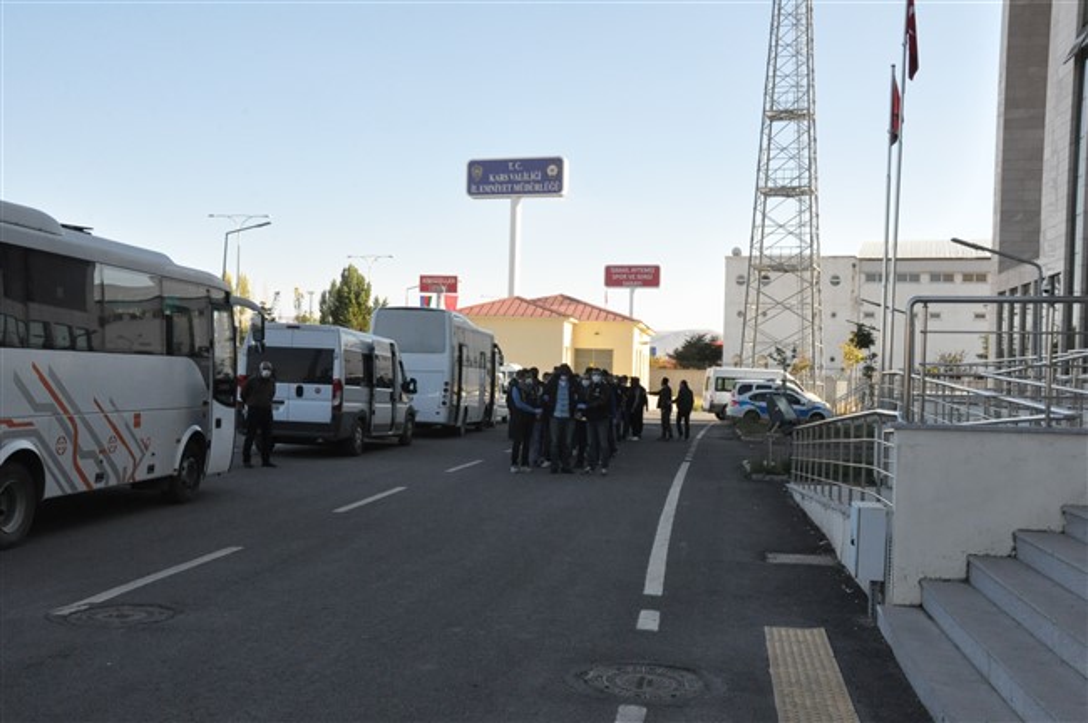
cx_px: 544
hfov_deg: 51.3
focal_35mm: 38
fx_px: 1132
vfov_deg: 35.4
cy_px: 362
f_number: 16
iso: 1600
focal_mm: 25
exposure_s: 1/250
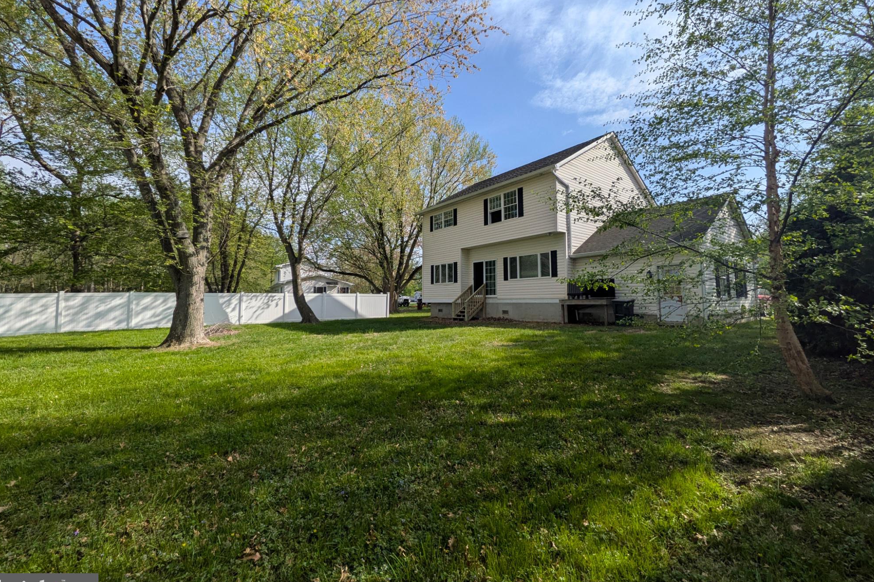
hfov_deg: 100.4
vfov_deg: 77.2
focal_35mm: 15
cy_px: 272
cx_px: 439
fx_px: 364
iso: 50
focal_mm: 1.85
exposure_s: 1/2004
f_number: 2.2
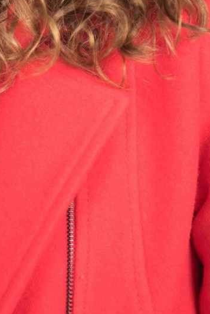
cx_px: -60
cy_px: -13
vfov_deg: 9.8
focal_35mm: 209
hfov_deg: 6.5
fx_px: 1826
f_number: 2.8
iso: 50
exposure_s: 1/200
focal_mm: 62
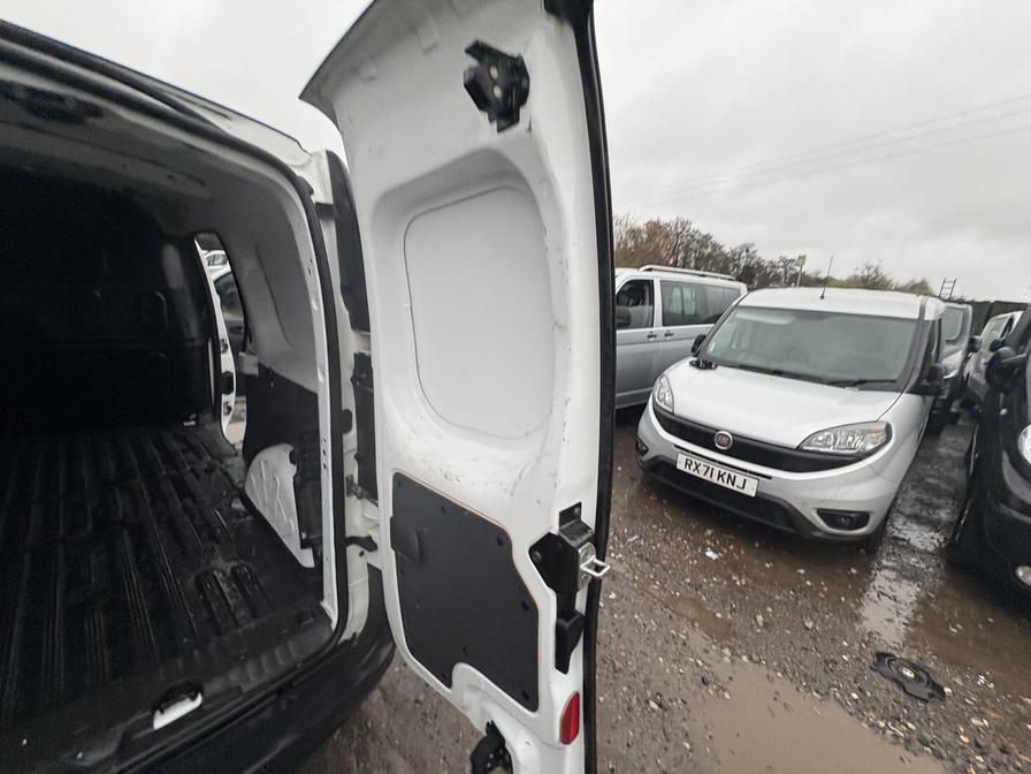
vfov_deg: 85.7
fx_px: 417
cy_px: 387
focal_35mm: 14
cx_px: 516
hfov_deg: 102.1
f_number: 2.2
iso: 200
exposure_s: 1/81
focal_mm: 2.22
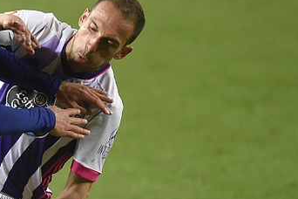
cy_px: 195
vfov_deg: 1.2
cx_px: 10
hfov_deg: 1.9
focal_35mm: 1112
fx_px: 9204
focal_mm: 400
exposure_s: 1/1250
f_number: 3.2
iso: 2500
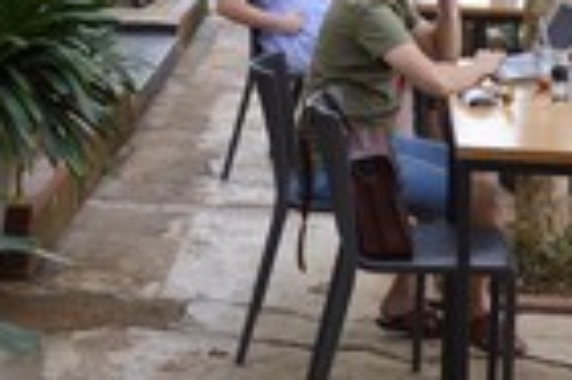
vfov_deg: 12.9
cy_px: -135
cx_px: 241
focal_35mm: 102
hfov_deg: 20.0
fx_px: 1619
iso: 800
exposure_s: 1/250
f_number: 2.8
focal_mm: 34
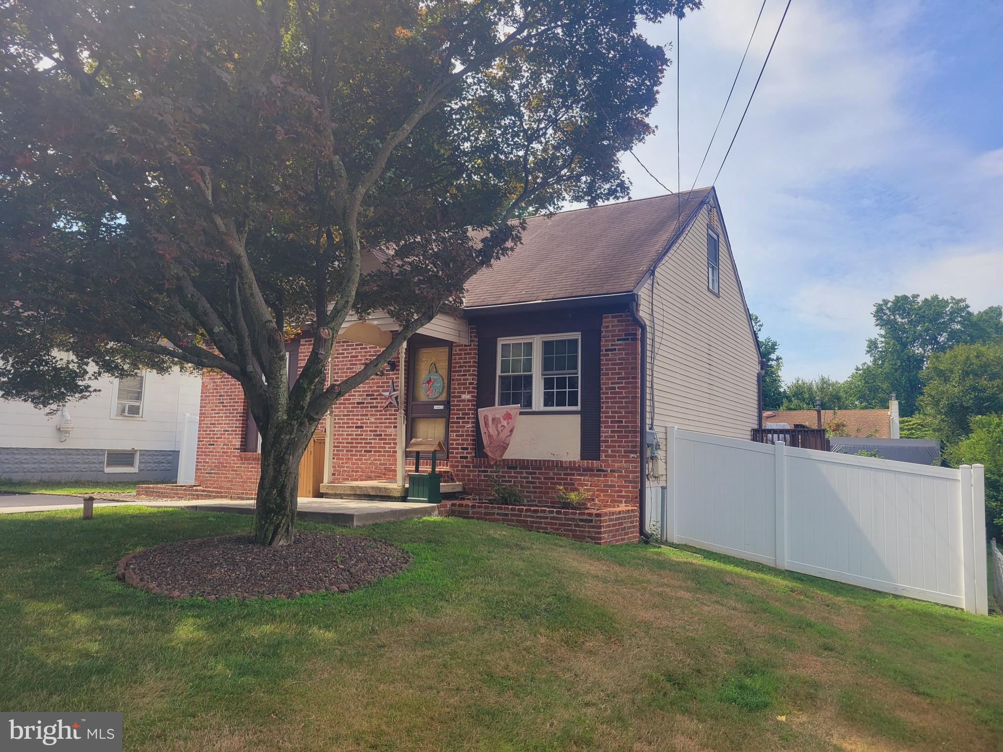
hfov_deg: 67.3
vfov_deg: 53.1
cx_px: 502
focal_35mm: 26
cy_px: 376
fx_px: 753
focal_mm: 5.4
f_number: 1.8
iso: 40
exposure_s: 1/1449
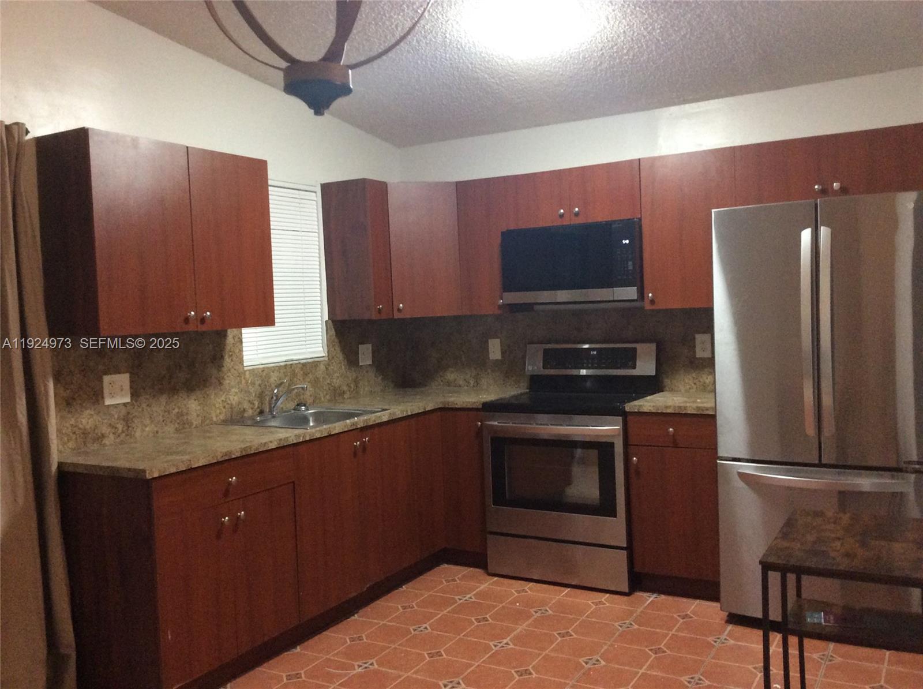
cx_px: 462
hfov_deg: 56.9
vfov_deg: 44.0
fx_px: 852
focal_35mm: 32
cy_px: 344
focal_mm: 3.3
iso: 250
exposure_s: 1/20
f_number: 2.4
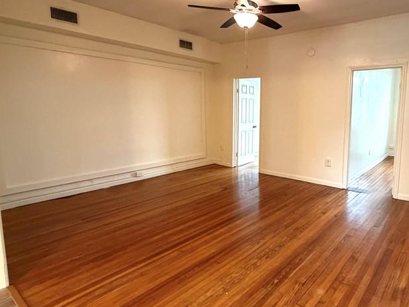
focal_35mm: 23
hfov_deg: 71.6
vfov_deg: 58.8
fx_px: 272
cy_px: 141
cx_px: 275
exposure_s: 1/60
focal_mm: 2.22
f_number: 2.2
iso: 640
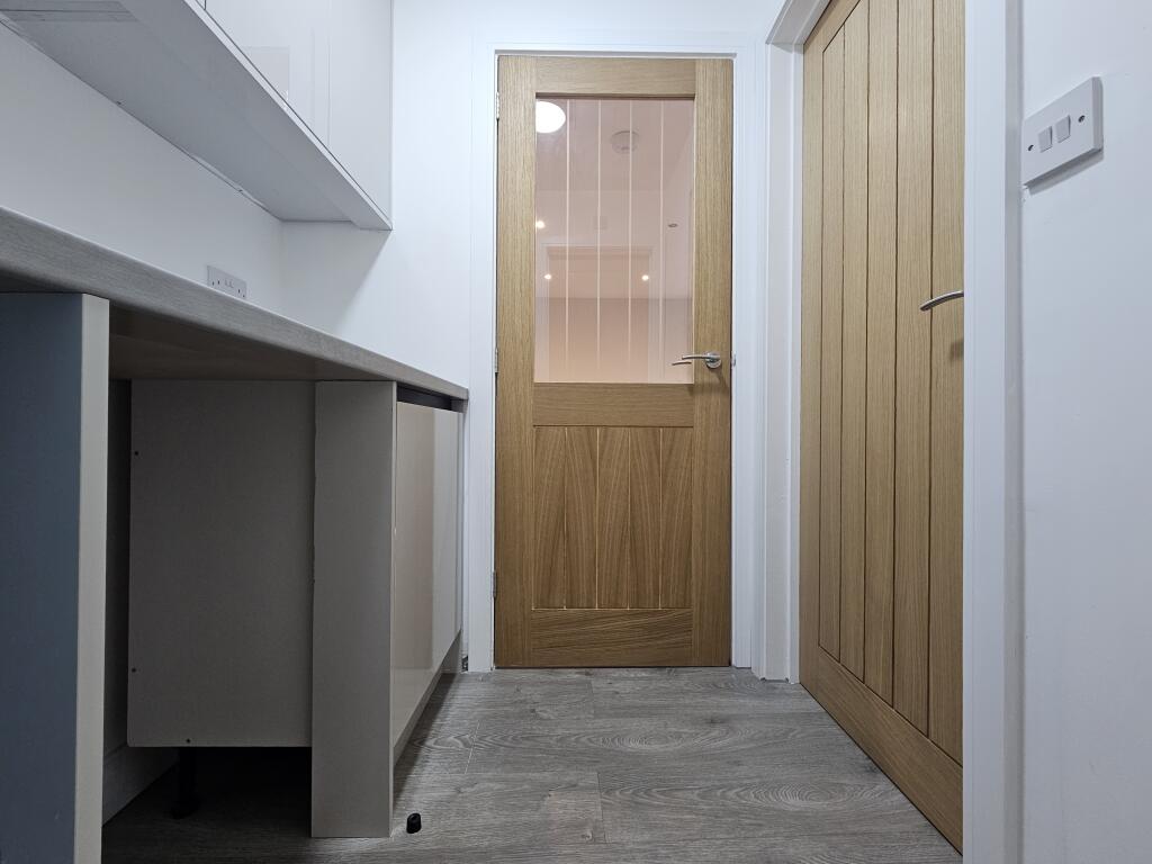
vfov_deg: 89.9
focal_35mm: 13
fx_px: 433
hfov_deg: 106.2
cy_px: 432
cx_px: 576
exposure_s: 1/70.9
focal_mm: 2.2
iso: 160
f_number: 2.2
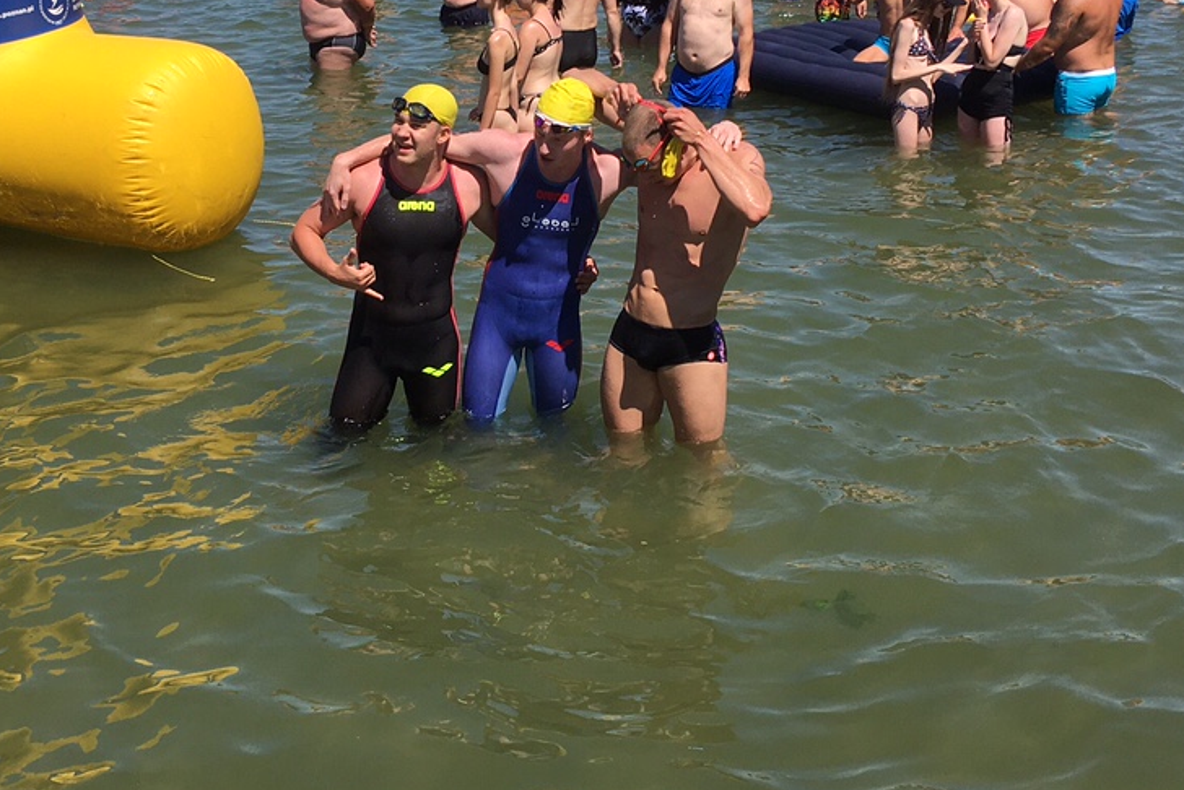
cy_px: 236
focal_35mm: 53
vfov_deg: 25.3
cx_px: 532
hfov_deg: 37.5
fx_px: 1744
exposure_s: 1/1789
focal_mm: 4.15
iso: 25
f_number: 2.2
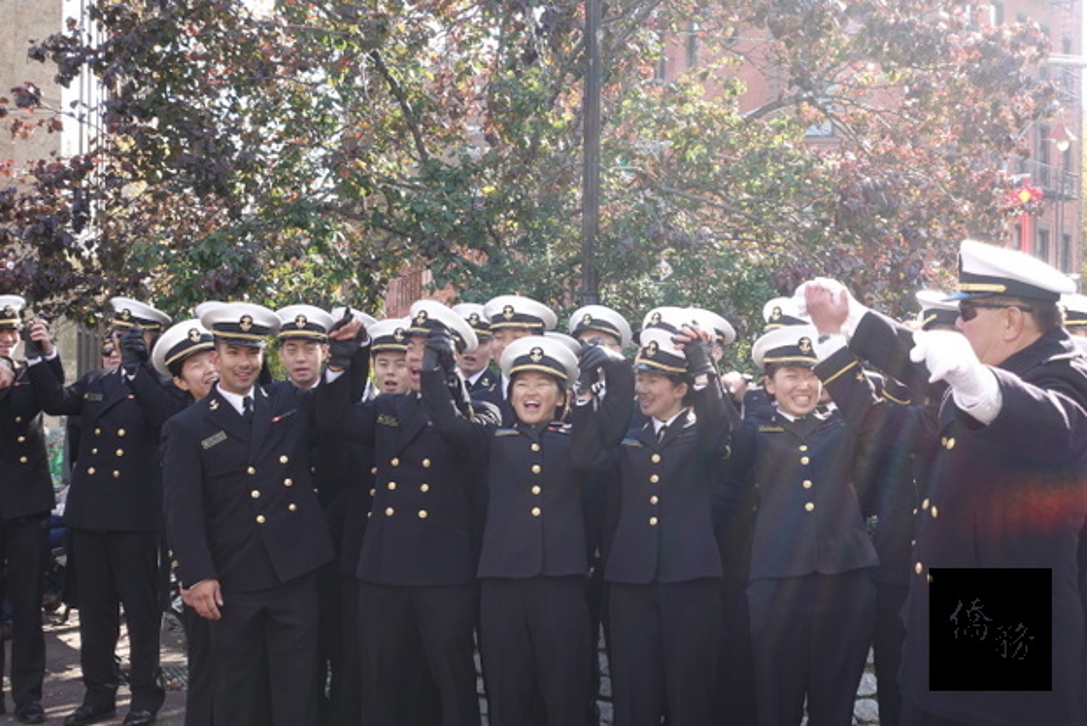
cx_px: 544
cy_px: 363
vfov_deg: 27.6
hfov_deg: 40.3
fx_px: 1480
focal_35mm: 49
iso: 125
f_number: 4
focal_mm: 18.1
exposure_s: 1/125
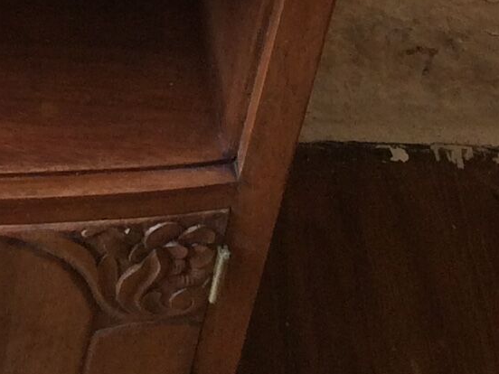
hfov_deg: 12.6
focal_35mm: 150
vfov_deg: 9.5
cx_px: -214
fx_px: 2162
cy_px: -248
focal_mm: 3.3
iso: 50
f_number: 2.4
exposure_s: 1/25
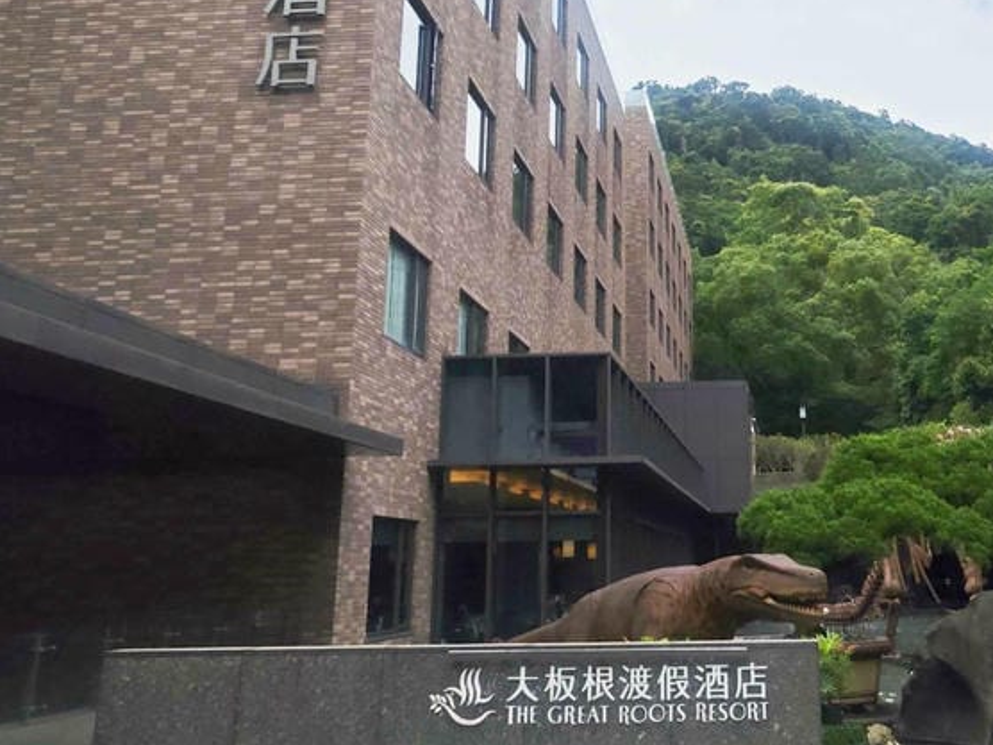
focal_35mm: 41
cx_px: 698
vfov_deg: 34.6
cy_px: 207
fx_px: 1176
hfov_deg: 44.8
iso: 50
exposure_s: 1/5454
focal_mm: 2.03
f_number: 1.8
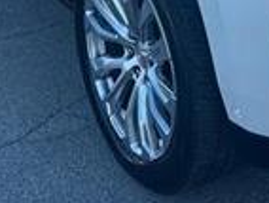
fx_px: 716
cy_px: -101
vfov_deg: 15.0
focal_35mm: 92
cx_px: 258
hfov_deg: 20.7
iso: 50
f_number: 1.5
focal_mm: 5.7
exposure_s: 1/1112
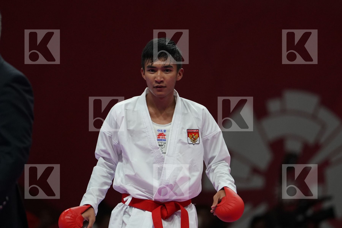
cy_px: 114
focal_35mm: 420
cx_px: 171
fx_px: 3990
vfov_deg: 3.3
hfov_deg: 4.9
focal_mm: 280
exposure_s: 1/1000
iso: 2500
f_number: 4
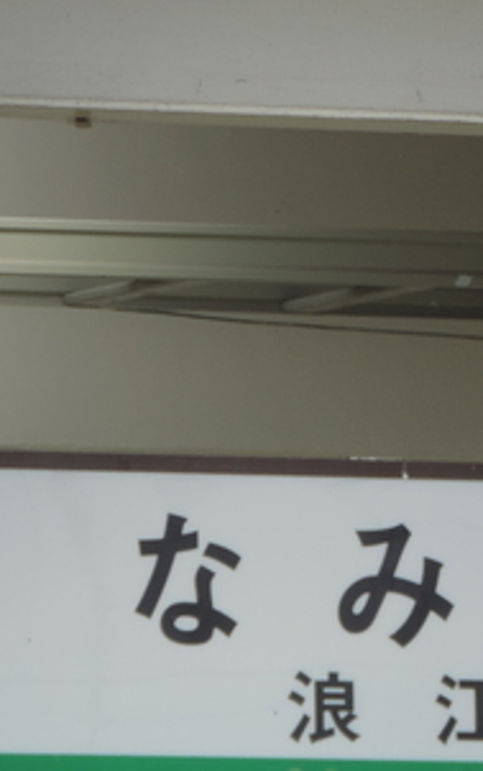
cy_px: 503
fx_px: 14771
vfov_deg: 3.0
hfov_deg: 1.9
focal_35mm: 702
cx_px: 493
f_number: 4.7
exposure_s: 1/250
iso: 80
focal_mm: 44.5
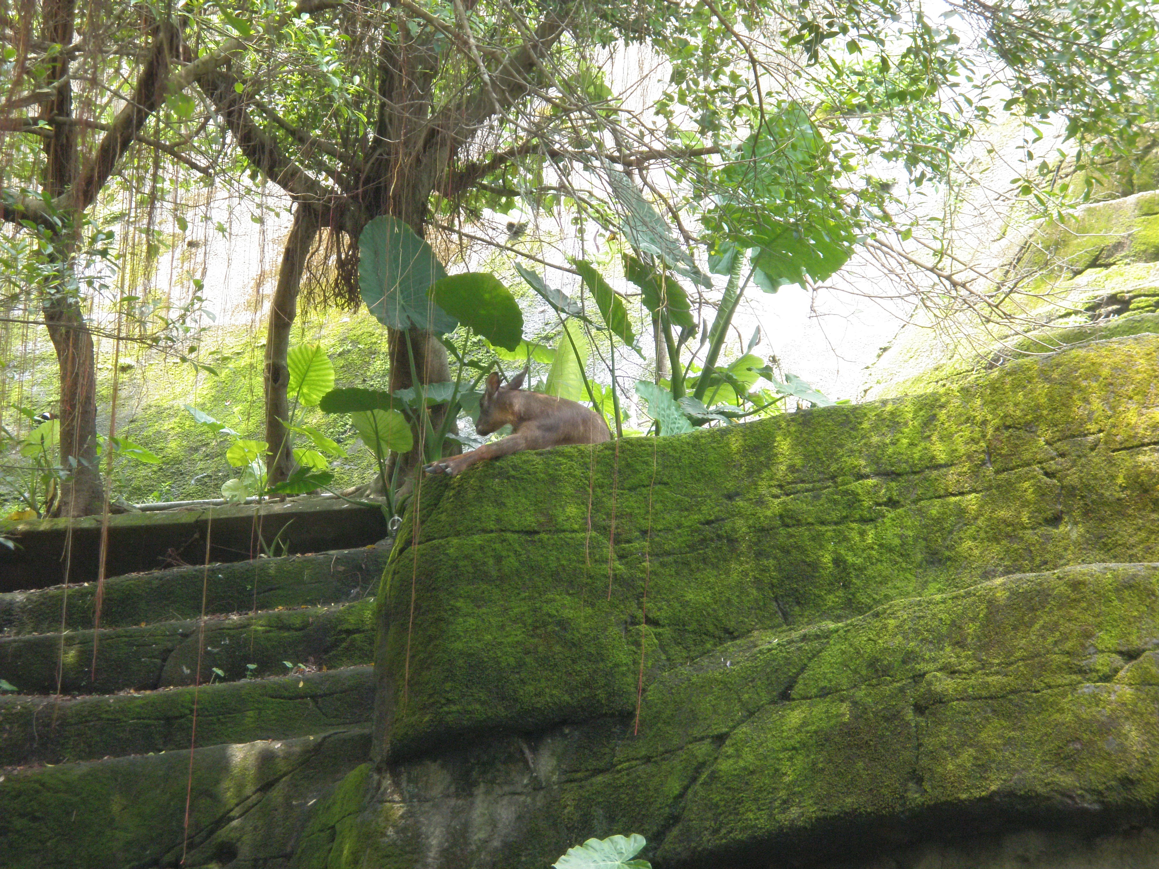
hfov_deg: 17.3
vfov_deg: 13.0
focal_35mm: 114
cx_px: 580
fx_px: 3817
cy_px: 434
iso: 200
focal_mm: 20.1
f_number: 5
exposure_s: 1/60
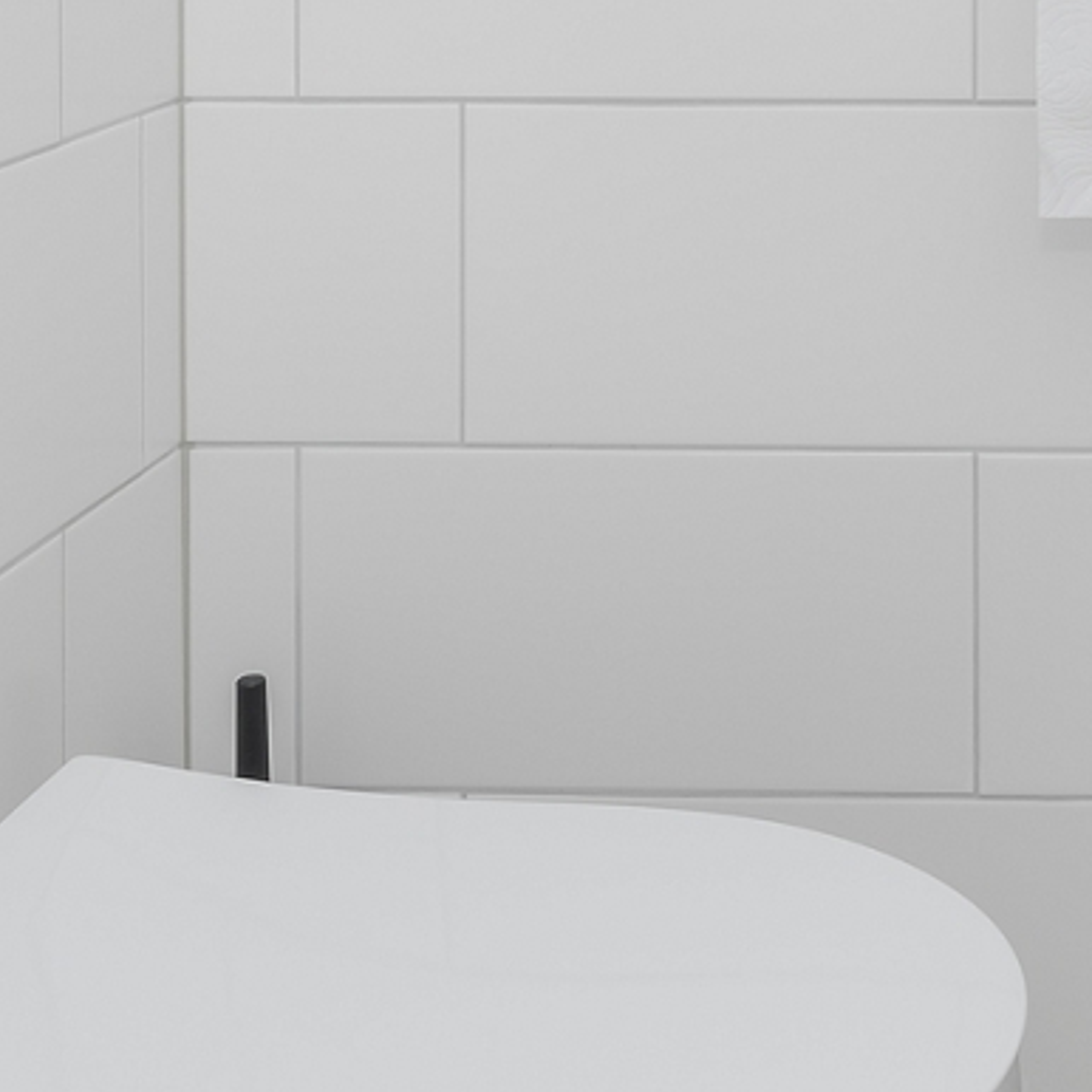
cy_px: -195
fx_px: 2356
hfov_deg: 23.8
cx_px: 1301
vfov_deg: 23.9
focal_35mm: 66
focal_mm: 20
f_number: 11
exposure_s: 1/180
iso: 400
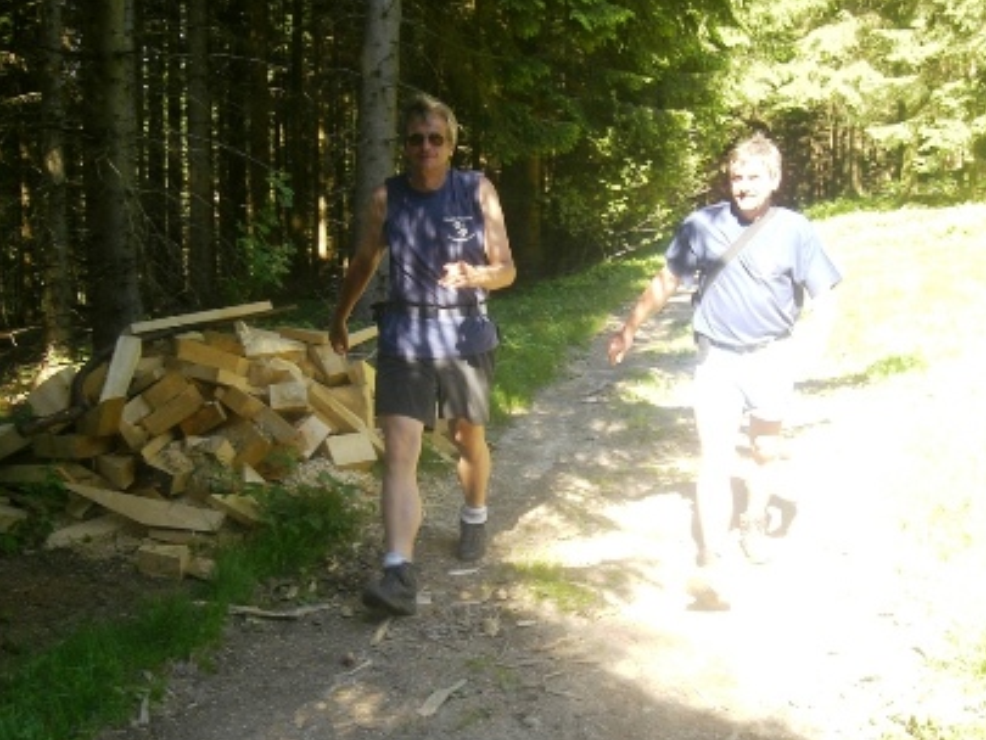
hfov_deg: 44.7
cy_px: 402
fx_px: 1197
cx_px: 543
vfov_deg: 34.3
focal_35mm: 42
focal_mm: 6.3
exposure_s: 1/80
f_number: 3.1
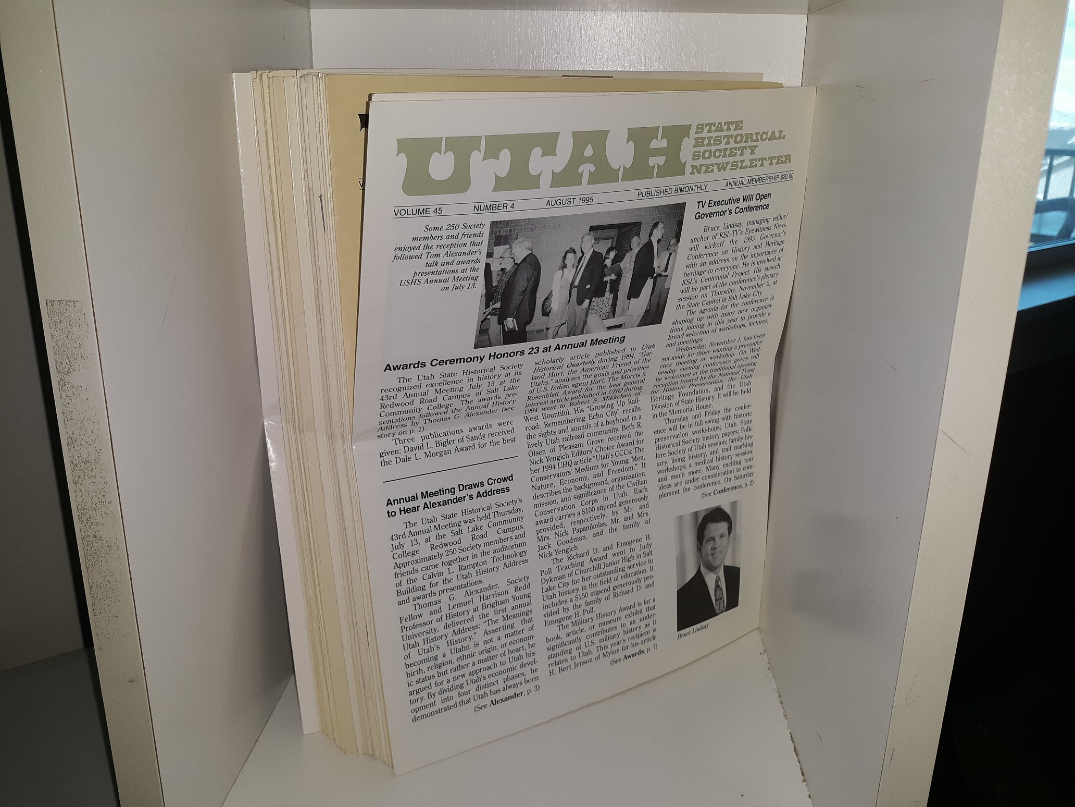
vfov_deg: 49.7
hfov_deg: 63.4
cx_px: 538
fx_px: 870
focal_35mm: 28
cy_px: 404
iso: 40
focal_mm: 3.7
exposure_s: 1/169
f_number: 1.7
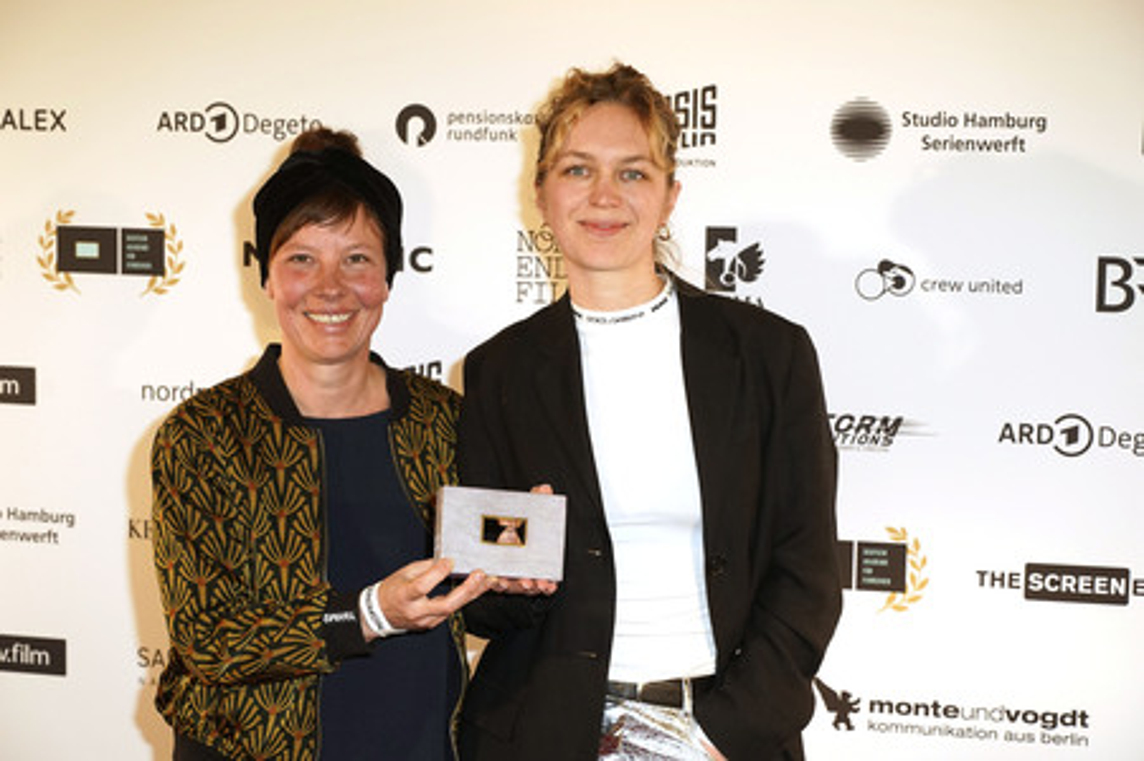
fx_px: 1905
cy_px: 380
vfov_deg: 22.6
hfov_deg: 33.4
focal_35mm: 60
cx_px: 572
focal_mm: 60
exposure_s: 1/160
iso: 2000
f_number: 5.6
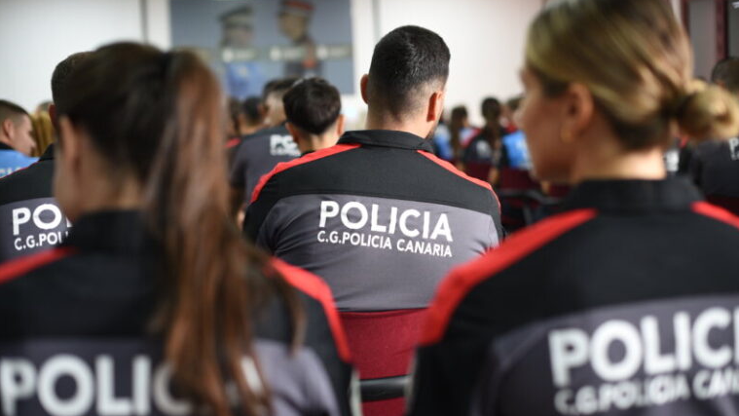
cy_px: 239
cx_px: 371
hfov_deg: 39.2
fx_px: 1039
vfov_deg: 22.6
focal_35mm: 53
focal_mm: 50
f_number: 2.2
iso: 800
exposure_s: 1/125
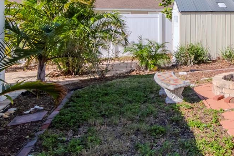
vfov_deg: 32.0
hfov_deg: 38.4
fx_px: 261
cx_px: 267
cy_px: 24
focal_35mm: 40
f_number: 14
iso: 800
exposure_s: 1/500
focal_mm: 11
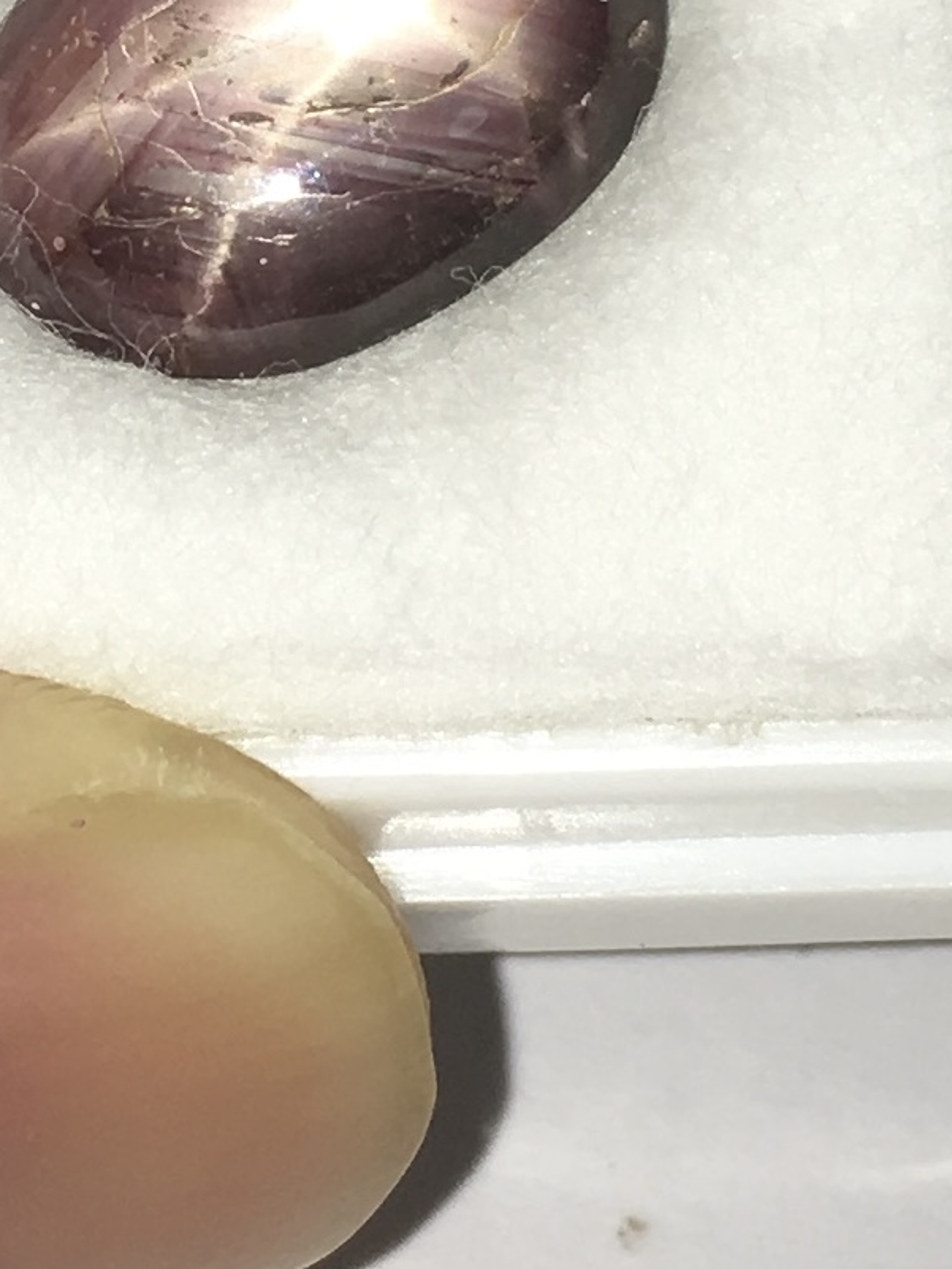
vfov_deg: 31.7
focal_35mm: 57
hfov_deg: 25.6
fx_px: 2090
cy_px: 61
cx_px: 419
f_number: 2.2
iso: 25
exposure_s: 1/371
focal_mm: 4.15
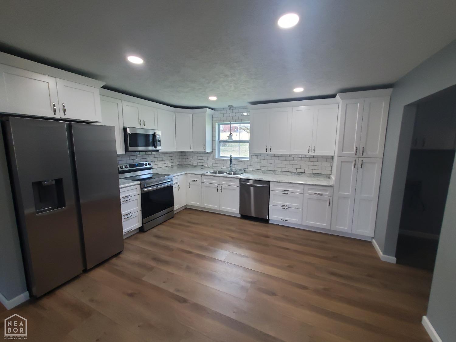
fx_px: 171
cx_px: 228
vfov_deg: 89.9
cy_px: 171
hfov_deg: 106.2
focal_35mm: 13
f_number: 2.2
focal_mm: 1.8
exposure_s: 1/59
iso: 200
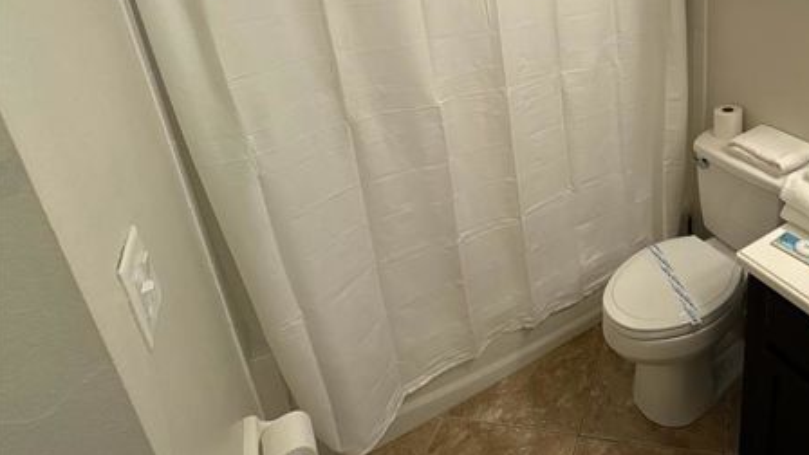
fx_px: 515
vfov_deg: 44.6
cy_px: 72
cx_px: 633
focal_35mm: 24
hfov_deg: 69.8
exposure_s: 1/60
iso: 100
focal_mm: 2.22
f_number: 2.2
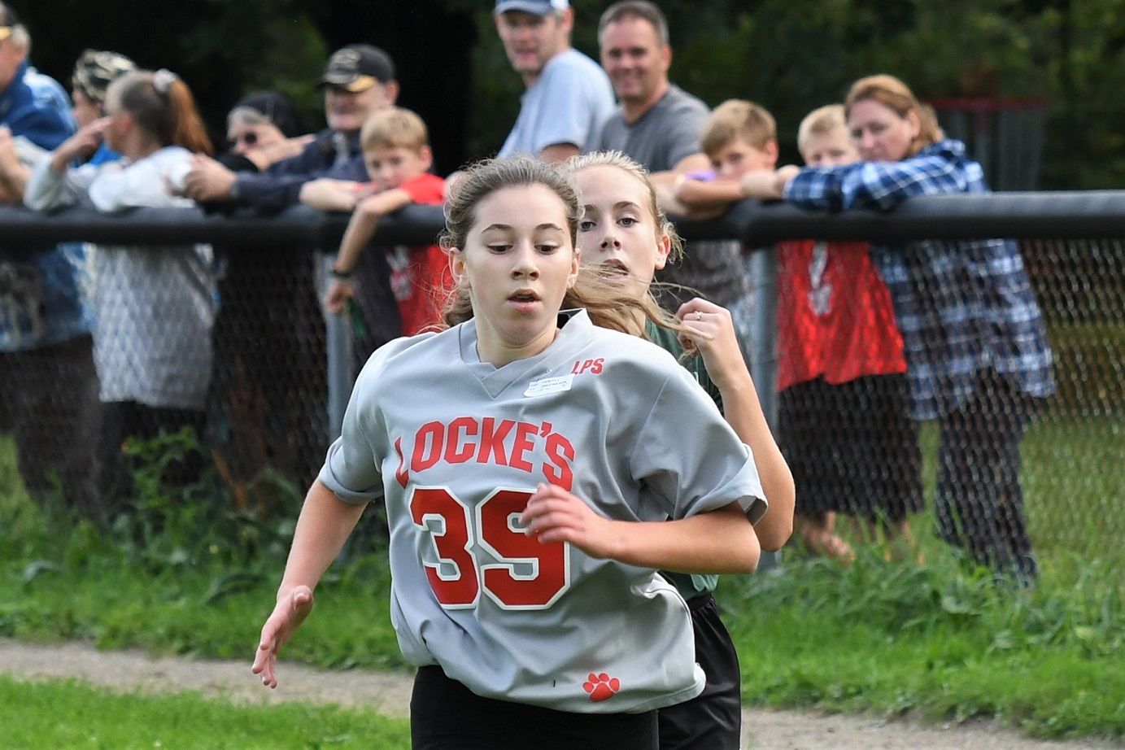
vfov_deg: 8.2
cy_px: 375
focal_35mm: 168
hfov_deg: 12.2
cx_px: 562
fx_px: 5250
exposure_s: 1/800
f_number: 5
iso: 500
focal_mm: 112
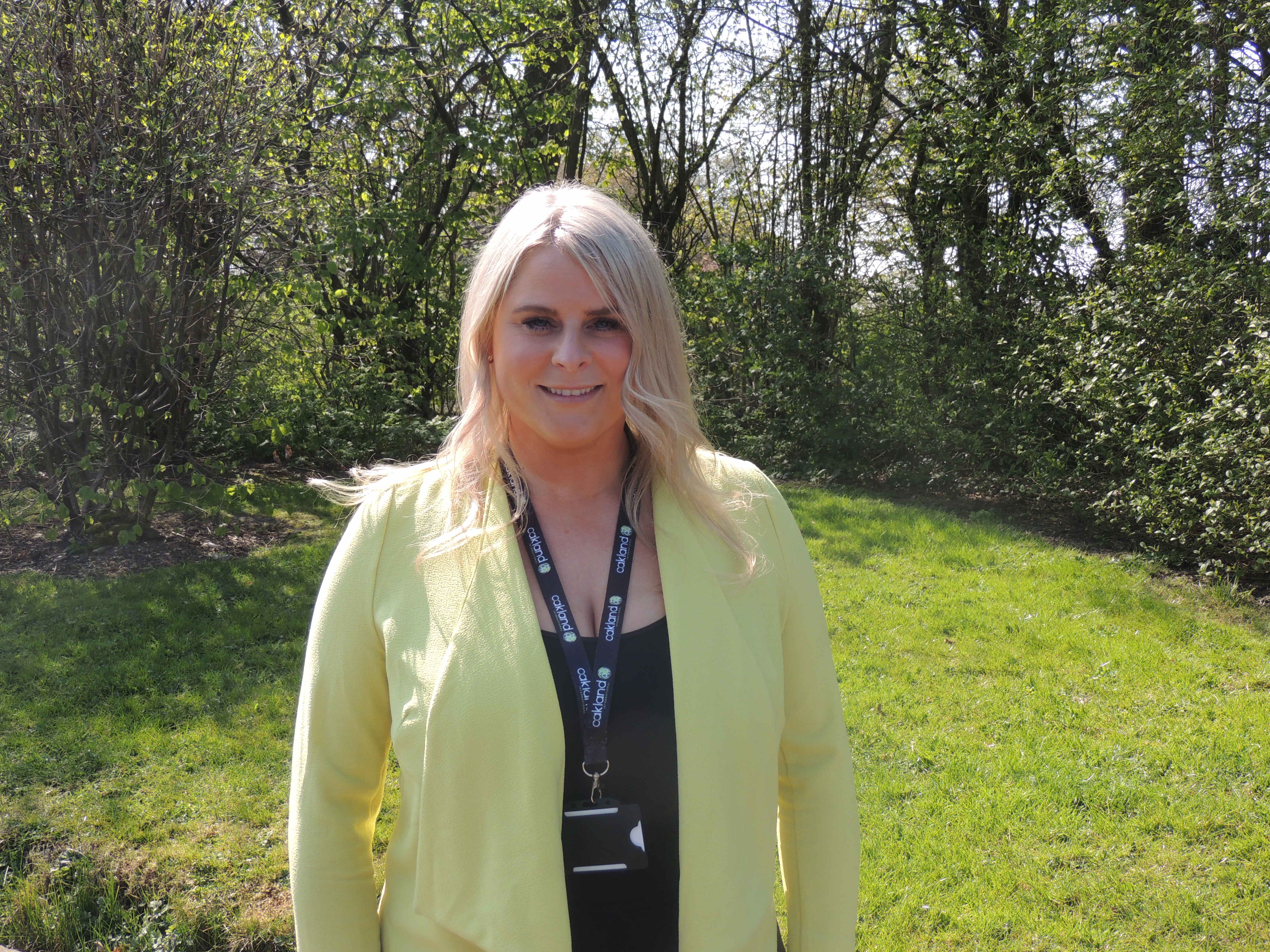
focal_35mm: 43
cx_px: 635
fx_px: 1578
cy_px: 476
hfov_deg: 43.9
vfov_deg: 33.6
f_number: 3.4
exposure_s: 1/400
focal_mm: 7.6
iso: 100
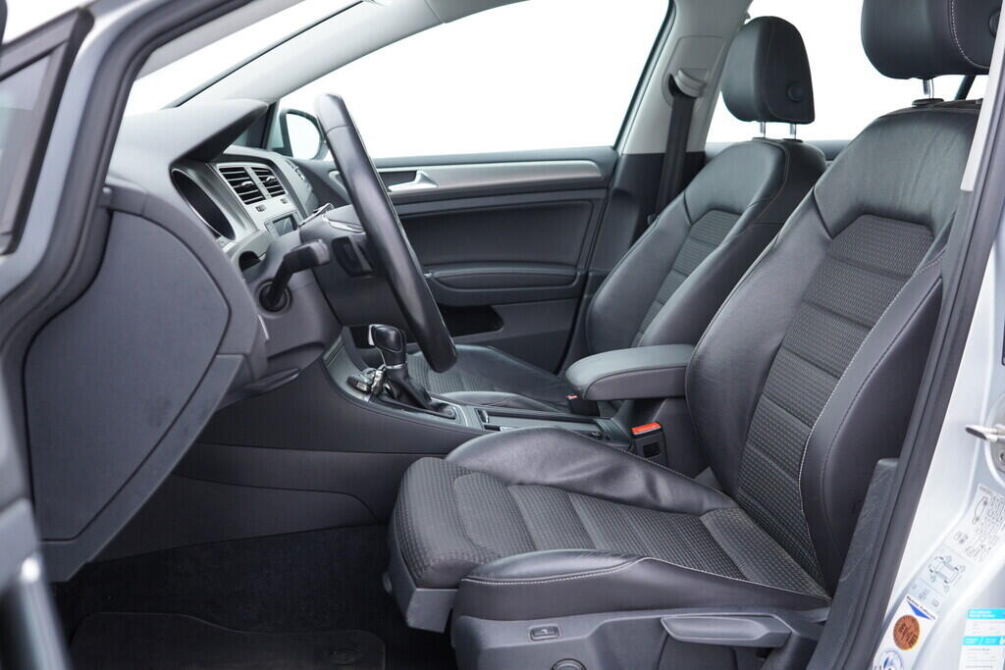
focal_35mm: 36
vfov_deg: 36.9
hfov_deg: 53.1
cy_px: 335
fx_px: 1005
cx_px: 502
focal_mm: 24
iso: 200
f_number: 2.8
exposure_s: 1/40
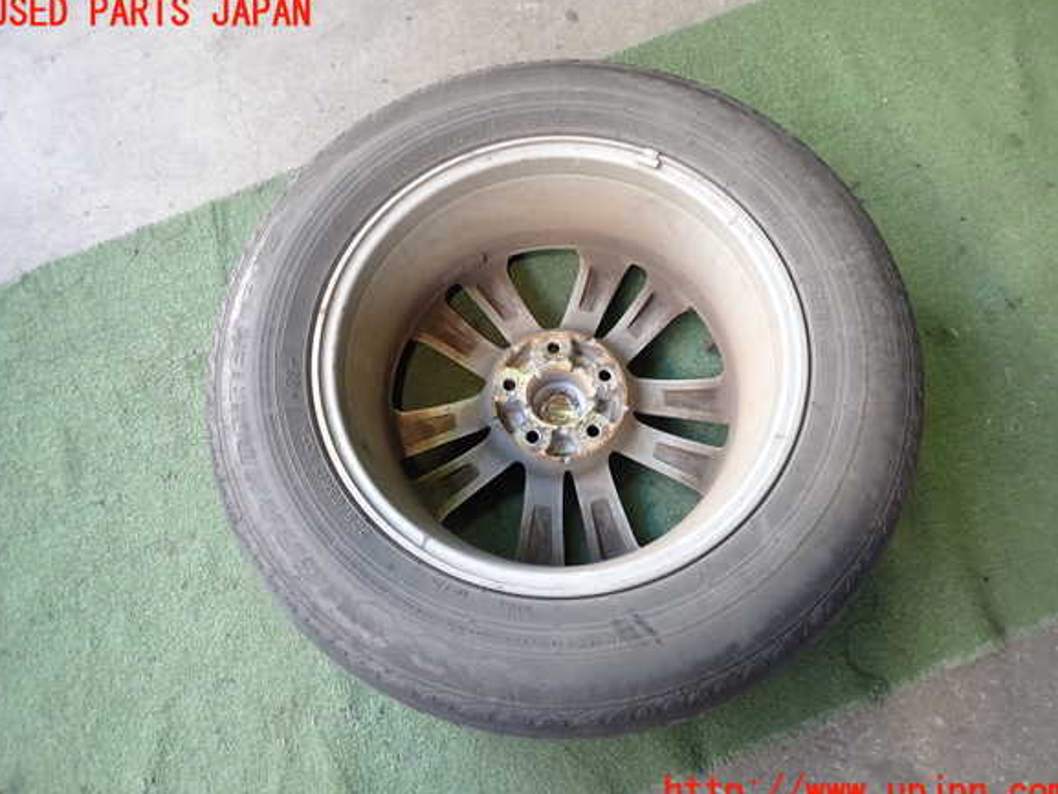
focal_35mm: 26
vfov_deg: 53.1
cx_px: 528
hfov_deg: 67.3
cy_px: 403
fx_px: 795
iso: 200
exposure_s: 1/60
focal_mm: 4.5
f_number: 2
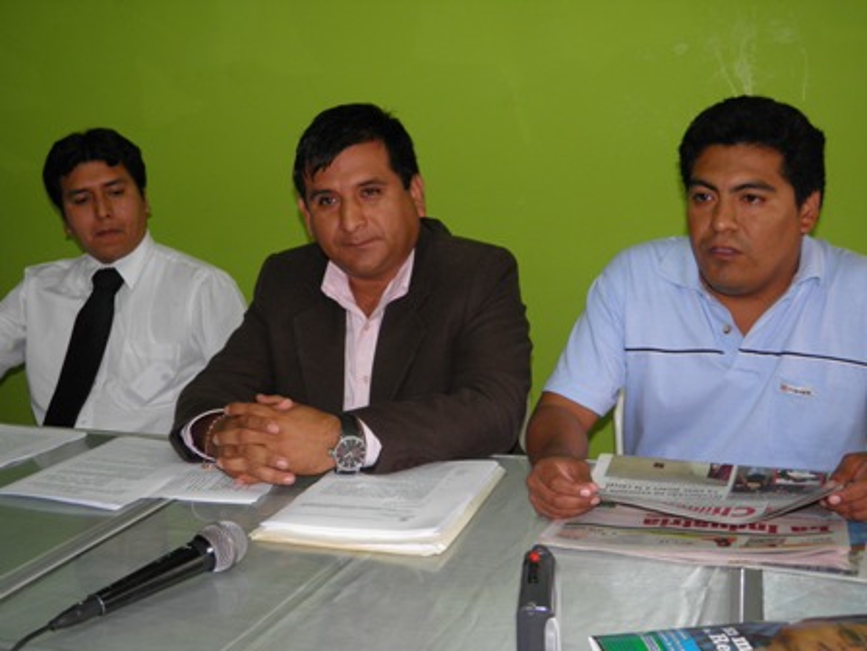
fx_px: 977
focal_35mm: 39
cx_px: 434
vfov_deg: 36.8
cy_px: 326
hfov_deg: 47.9
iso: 100
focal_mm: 7.1
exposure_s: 1/60
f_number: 3.2
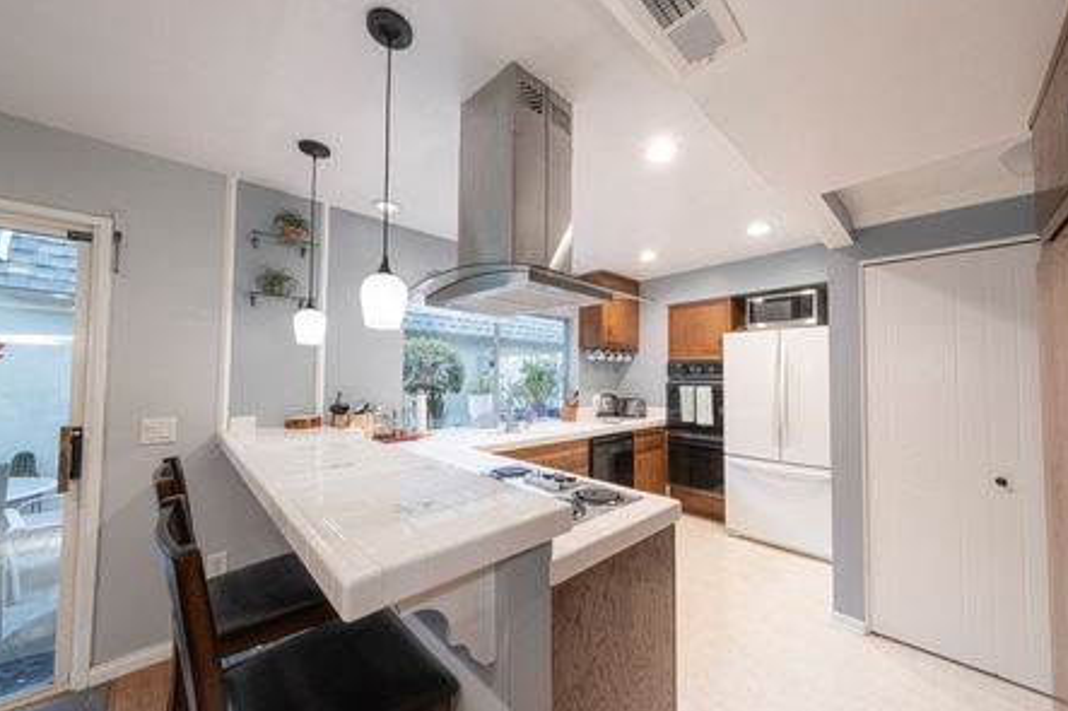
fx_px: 386
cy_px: 364
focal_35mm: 13
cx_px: 554
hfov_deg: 108.3
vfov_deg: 85.4
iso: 800
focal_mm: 8
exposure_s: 1/9
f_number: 11
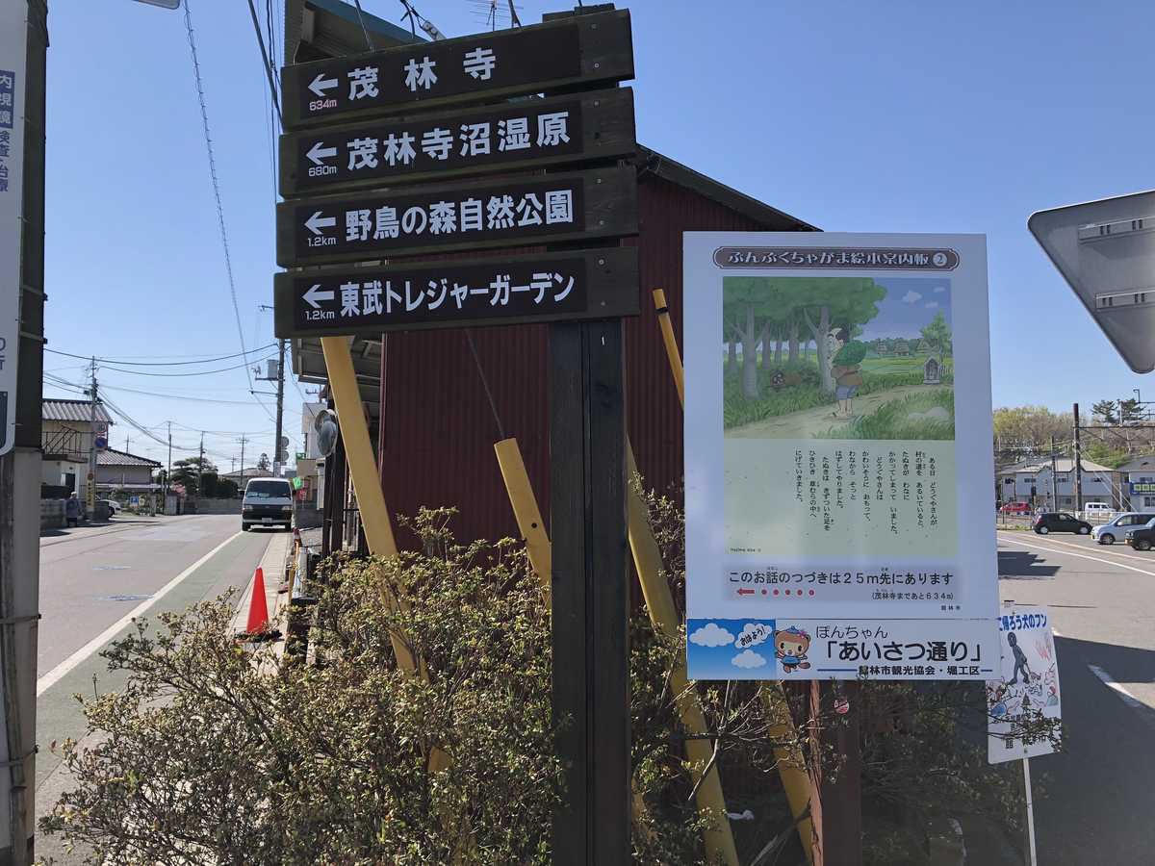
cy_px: 433
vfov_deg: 48.2
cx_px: 578
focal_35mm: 29
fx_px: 968
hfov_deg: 61.7
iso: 20
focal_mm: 3.99
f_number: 1.8
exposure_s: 1/1453
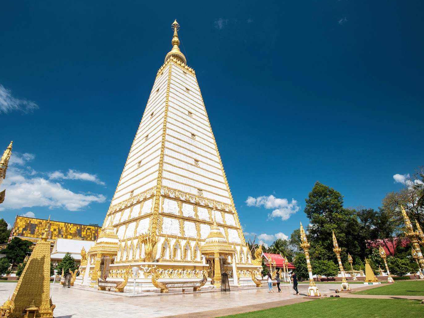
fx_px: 220
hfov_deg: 87.4
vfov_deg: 71.6
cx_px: 188
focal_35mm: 18
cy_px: 162
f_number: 13
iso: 160
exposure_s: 1/125
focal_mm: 16
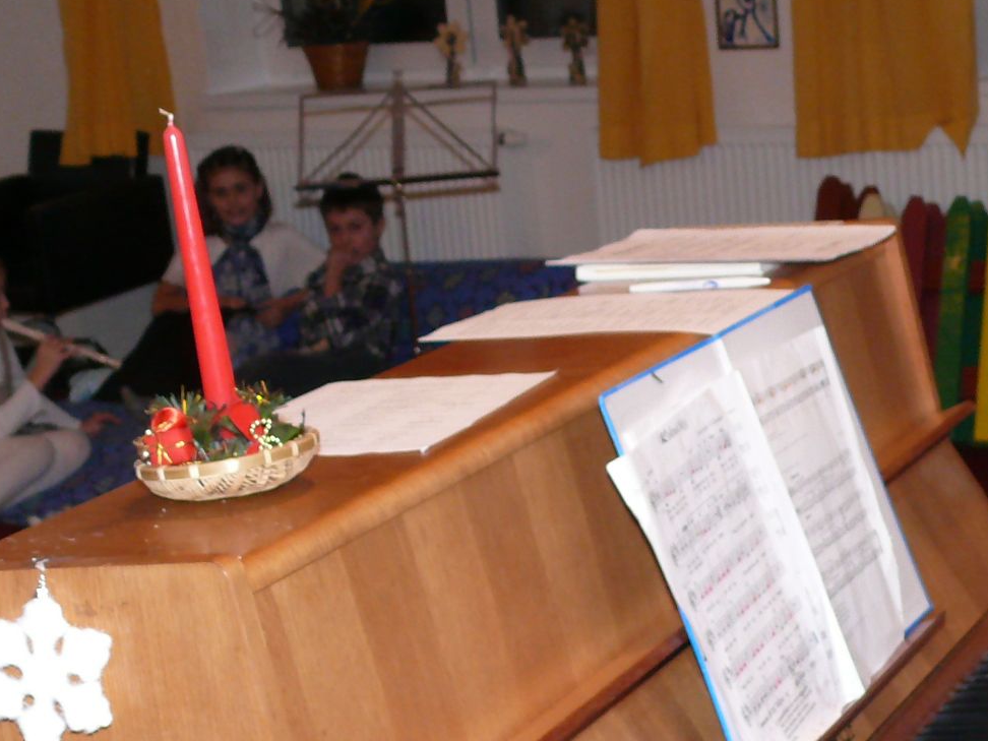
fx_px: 2826
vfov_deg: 14.9
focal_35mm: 99
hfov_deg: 19.5
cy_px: 546
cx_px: 857
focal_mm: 8.8
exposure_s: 1/40
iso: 200
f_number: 2.8
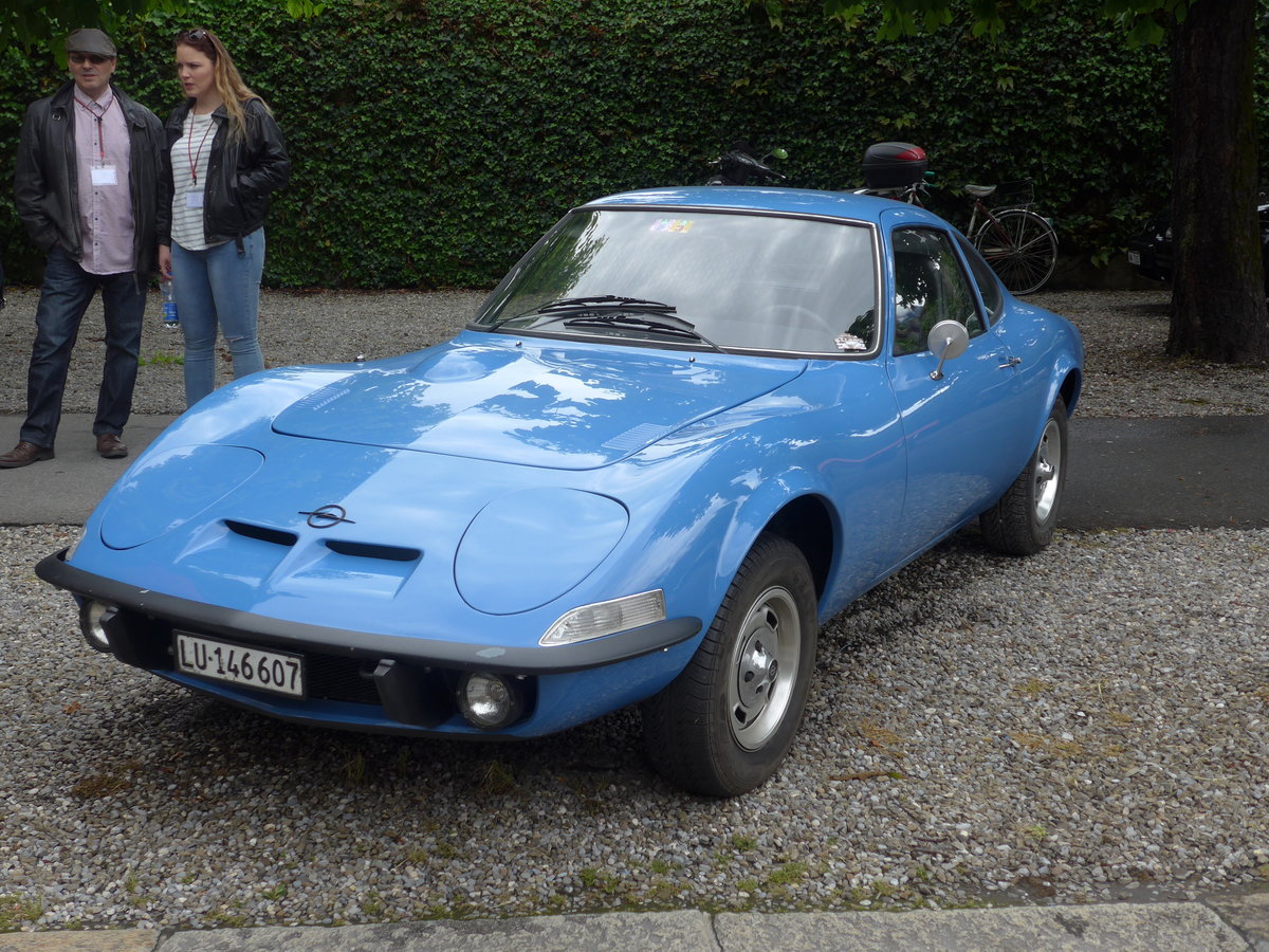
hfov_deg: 38.9
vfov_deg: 29.7
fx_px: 1796
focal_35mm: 49
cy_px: 476
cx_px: 634
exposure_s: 1/500
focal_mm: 10.1
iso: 80
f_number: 3.2
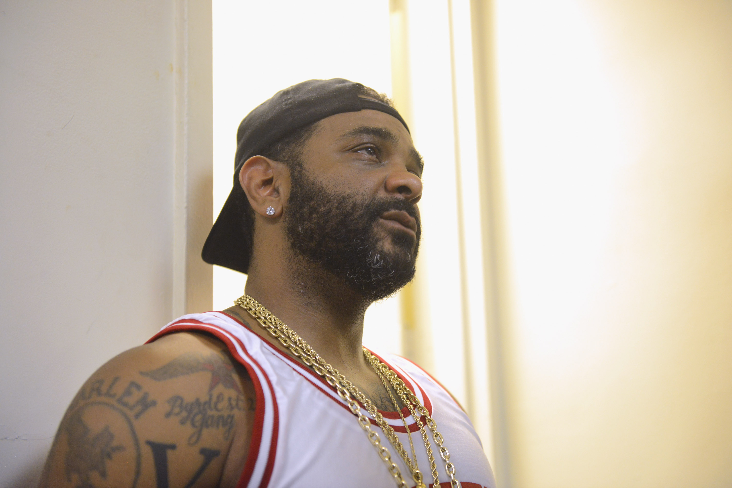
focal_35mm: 48
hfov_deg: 41.1
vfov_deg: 28.1
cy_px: 244
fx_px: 976
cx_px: 366
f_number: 2.8
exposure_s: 1/60
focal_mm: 48
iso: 2500
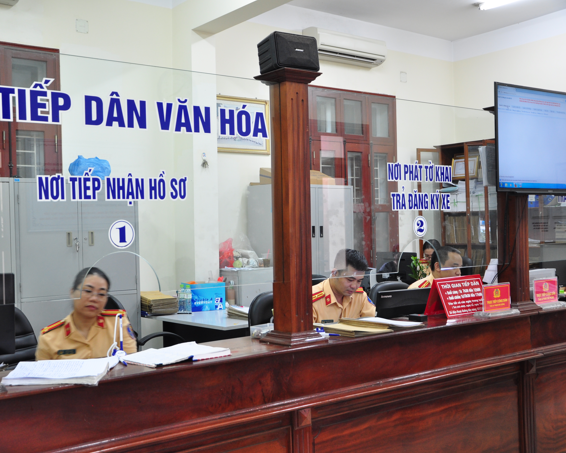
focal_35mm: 43
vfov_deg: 35.2
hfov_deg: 43.2
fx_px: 713
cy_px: 227
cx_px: 239
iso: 400
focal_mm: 25
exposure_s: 1/15
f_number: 4.5
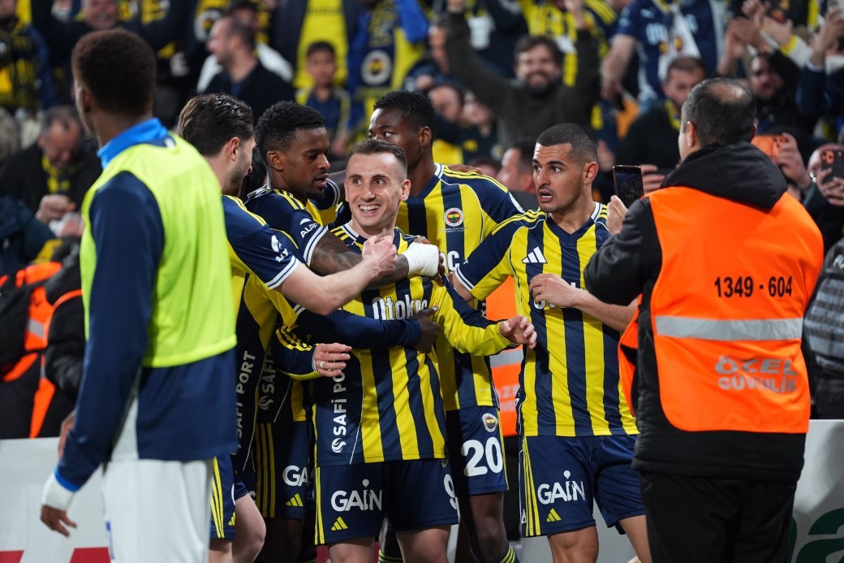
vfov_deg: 6.9
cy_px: 282
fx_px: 4688
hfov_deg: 10.3
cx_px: 422
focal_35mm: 200
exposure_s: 1/1250
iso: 2000
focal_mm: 200
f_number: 2.8
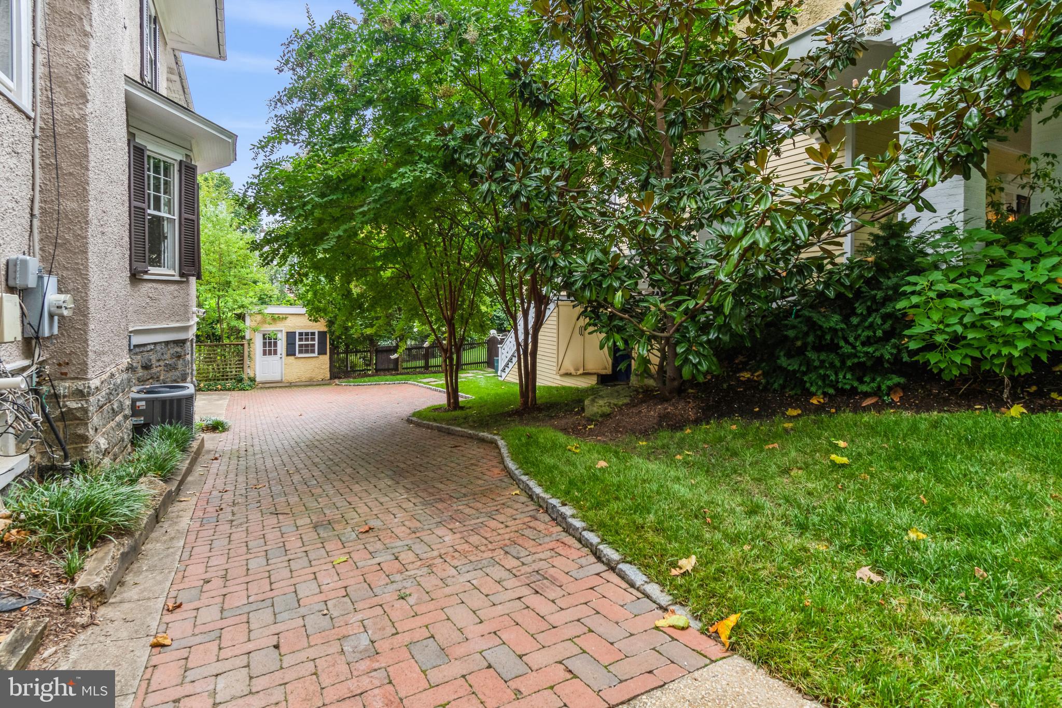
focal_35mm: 15
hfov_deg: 100.4
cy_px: 354
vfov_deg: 77.3
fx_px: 442
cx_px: 531
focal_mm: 10
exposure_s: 1/60
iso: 200
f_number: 10
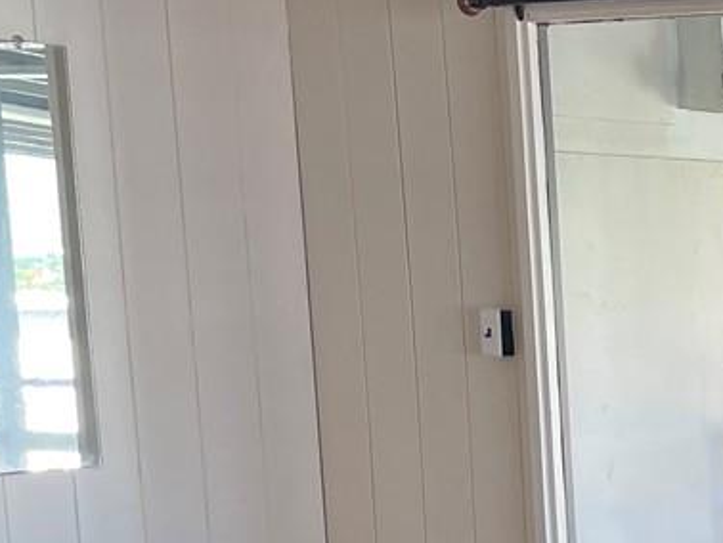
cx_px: 1318
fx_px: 2299
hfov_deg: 15.3
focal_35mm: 110
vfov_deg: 13.0
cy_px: 713
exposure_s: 1/120
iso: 64
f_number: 1.6
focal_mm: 4.2
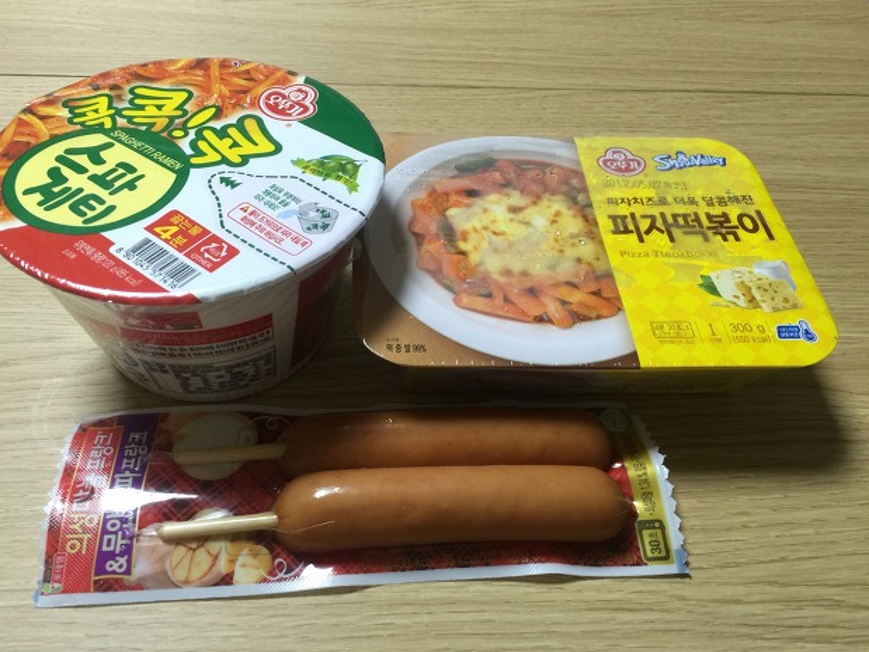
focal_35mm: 30
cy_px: 329
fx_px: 753
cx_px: 423
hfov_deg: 60.0
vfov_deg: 46.8
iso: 50
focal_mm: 4.15
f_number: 2.2
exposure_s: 1/15
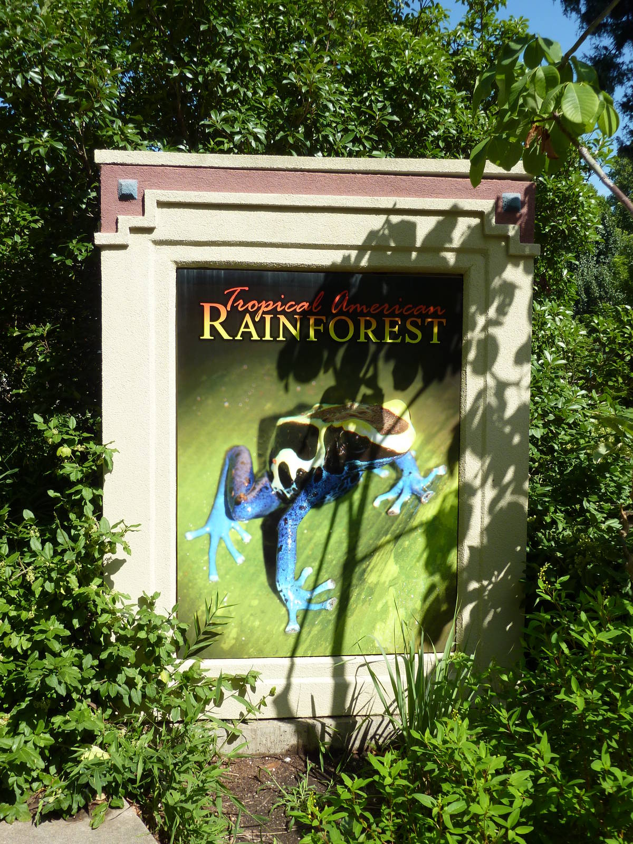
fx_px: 707
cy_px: 422
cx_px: 316
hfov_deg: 48.2
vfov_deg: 61.7
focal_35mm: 29
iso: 80
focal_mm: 4.7
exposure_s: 1/640
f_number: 3.4
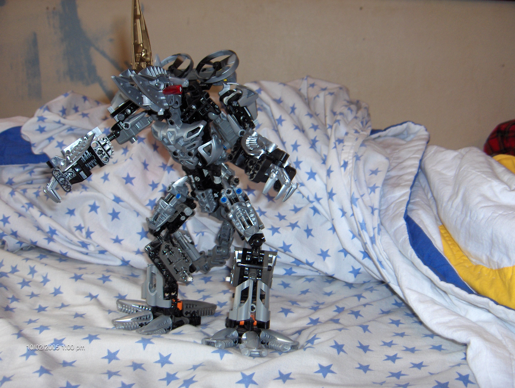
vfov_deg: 36.9
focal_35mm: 39
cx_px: 258
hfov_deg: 47.8
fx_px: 581
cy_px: 194
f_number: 2.8
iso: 100
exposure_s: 1/60
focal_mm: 8
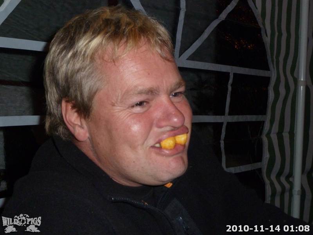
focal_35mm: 59
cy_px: 118
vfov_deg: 24.8
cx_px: 156
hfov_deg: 32.7
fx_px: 533
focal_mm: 9.7
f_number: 3.9
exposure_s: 1/60
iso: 400
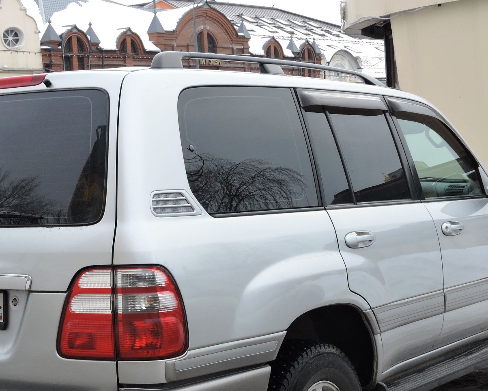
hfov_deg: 26.0
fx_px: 1055
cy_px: 255
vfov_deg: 20.9
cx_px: 191
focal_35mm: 73
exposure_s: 1/320
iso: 100
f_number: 4
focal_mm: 8.1
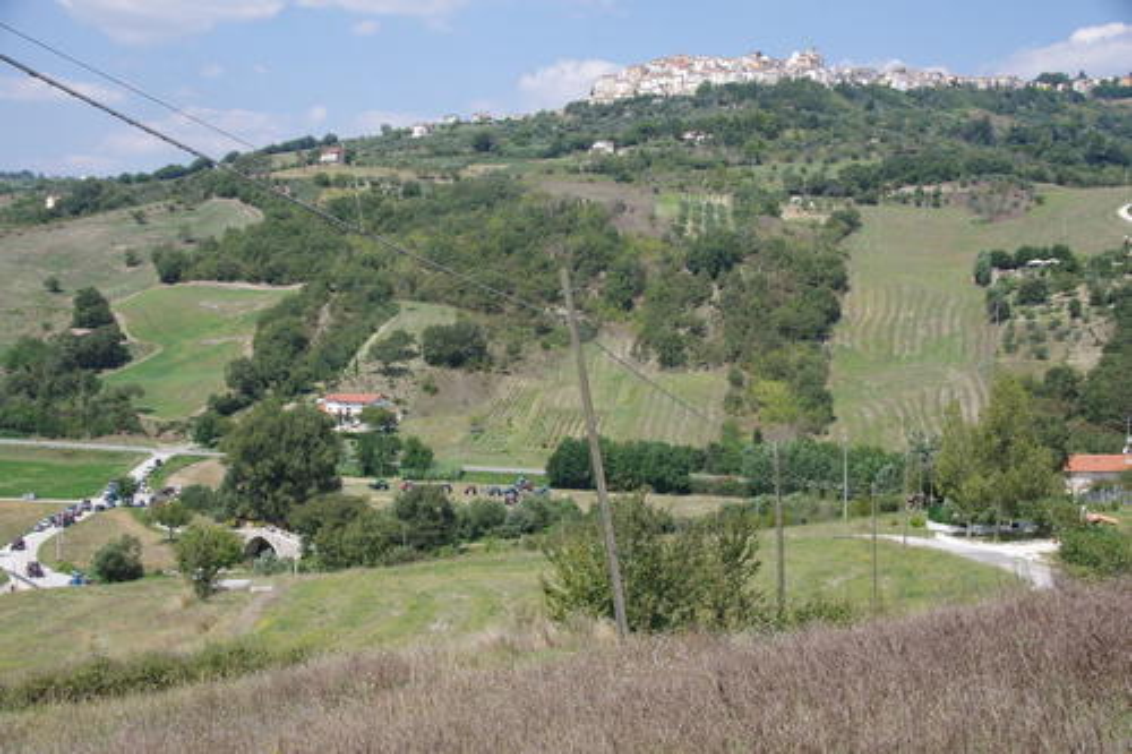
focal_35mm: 46
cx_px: 566
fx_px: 1446
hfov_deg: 42.8
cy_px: 377
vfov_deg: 29.2
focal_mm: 31
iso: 200
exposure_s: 1/250
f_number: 8
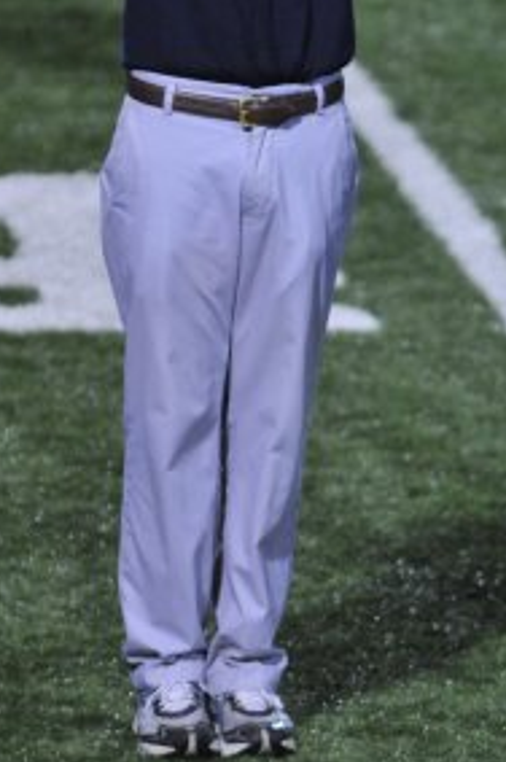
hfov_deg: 2.2
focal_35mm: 637
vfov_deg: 3.2
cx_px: 279
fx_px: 13462
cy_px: 159
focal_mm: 200
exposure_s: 1/200
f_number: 2.8
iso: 1600
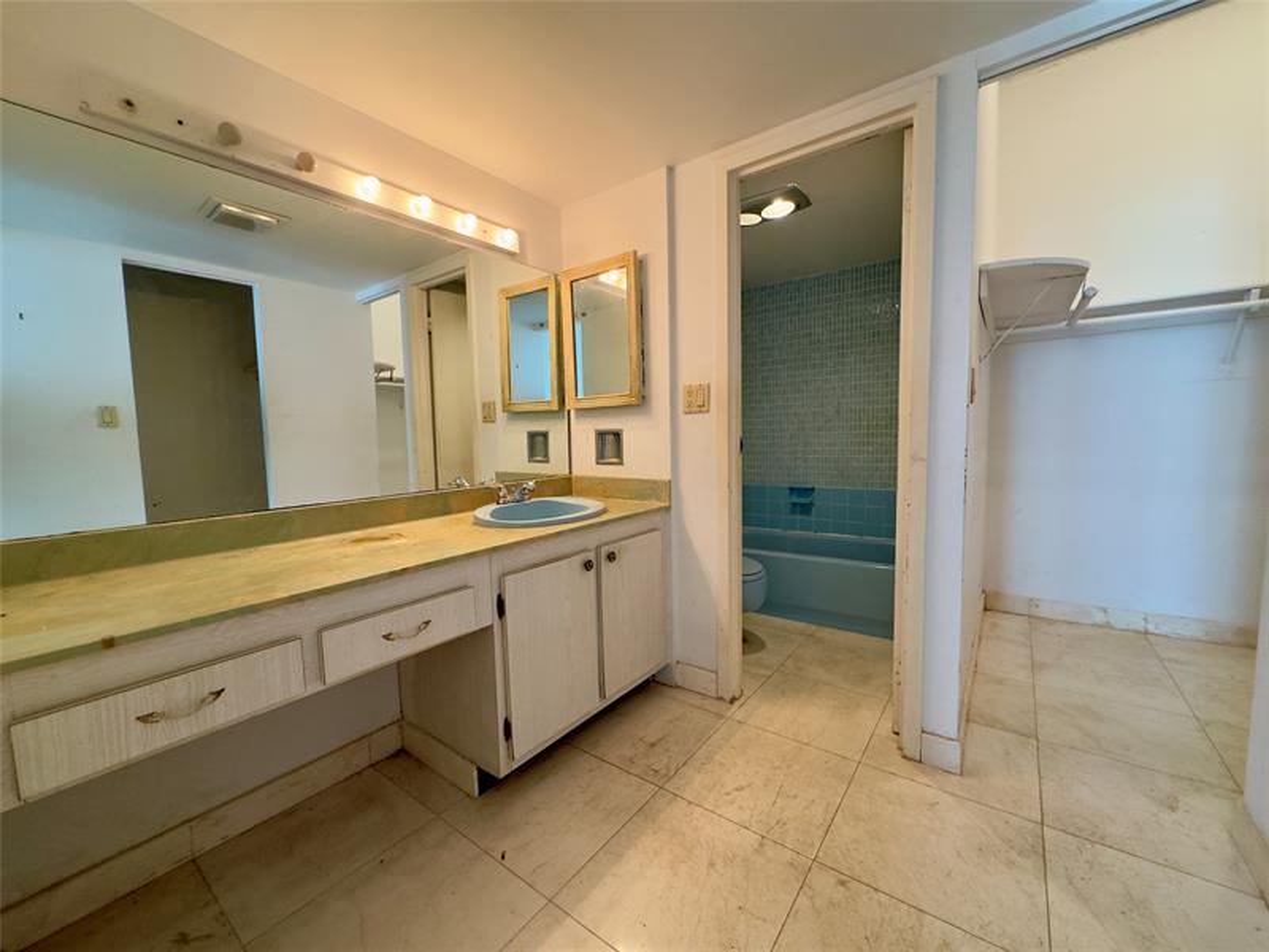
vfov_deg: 85.7
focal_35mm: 14
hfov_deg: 102.1
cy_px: 476
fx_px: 513
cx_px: 634
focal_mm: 2.22
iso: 200
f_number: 2.2
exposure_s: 1/60
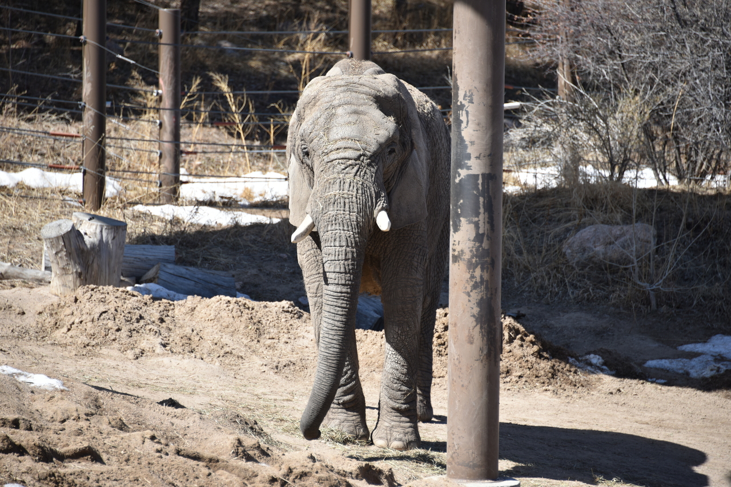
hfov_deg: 8.9
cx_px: 366
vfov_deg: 6.0
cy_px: 244
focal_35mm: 230
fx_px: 4671
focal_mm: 230
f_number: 5.6
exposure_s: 1/500
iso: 180
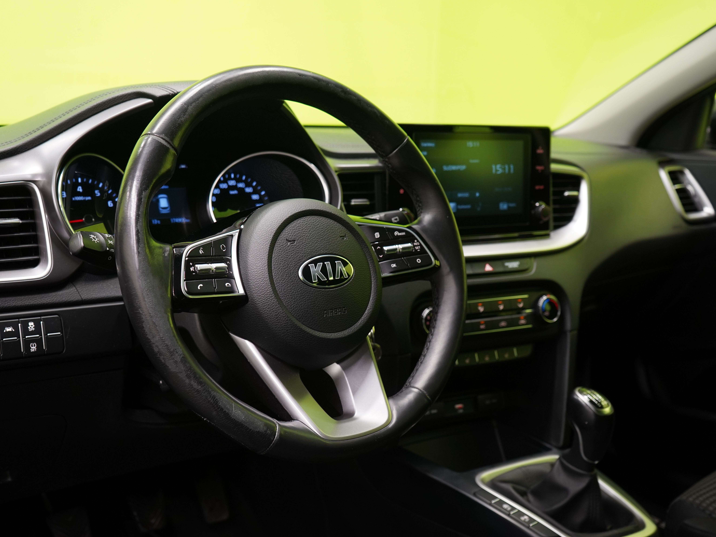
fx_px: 786
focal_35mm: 38
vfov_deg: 37.7
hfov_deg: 48.9
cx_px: 325
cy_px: 269
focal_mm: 35
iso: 1250
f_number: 5.6
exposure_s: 1/20
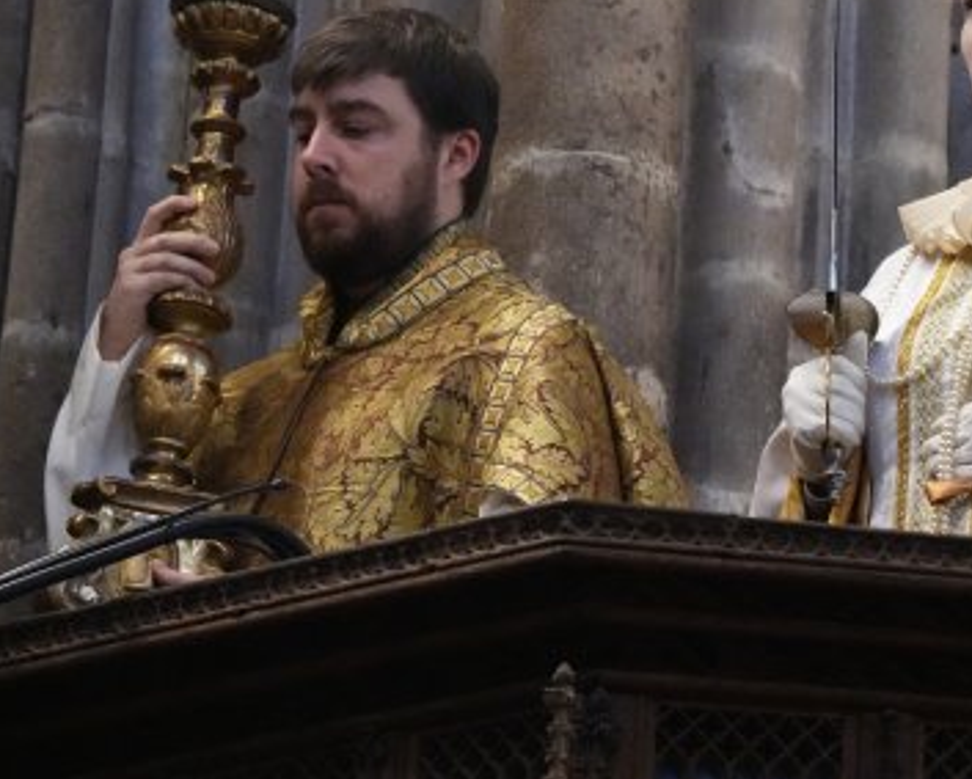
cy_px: 172
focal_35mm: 254
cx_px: 978
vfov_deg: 6.1
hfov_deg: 7.6
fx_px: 7313
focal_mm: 131
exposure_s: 1/160
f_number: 5
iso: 20000
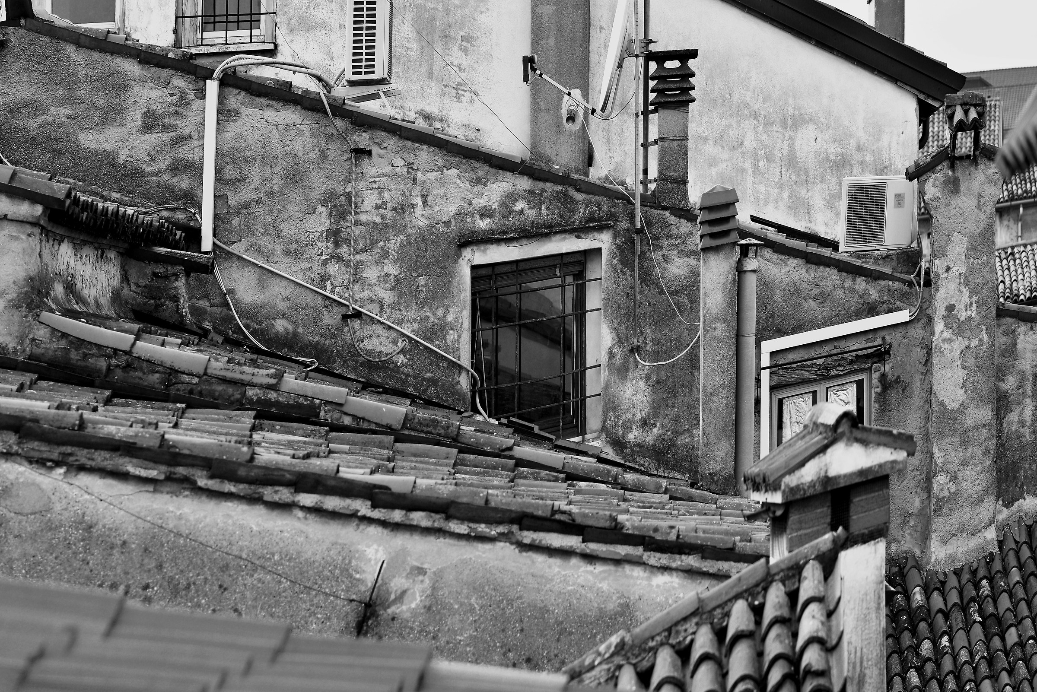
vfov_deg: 10.2
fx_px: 3890
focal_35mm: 135
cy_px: 346
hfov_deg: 15.2
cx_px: 518
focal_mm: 135
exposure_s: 1/500
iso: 200
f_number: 5.6
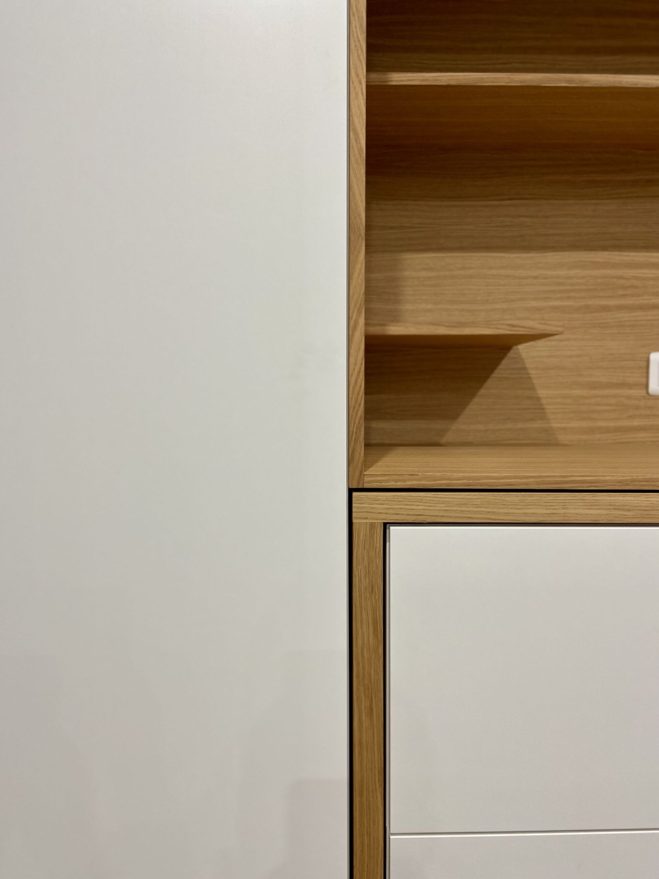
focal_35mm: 26
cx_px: 330
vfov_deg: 67.3
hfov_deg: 53.1
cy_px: 440
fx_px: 660
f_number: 1.8
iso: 100
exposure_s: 1/50
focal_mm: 4.25
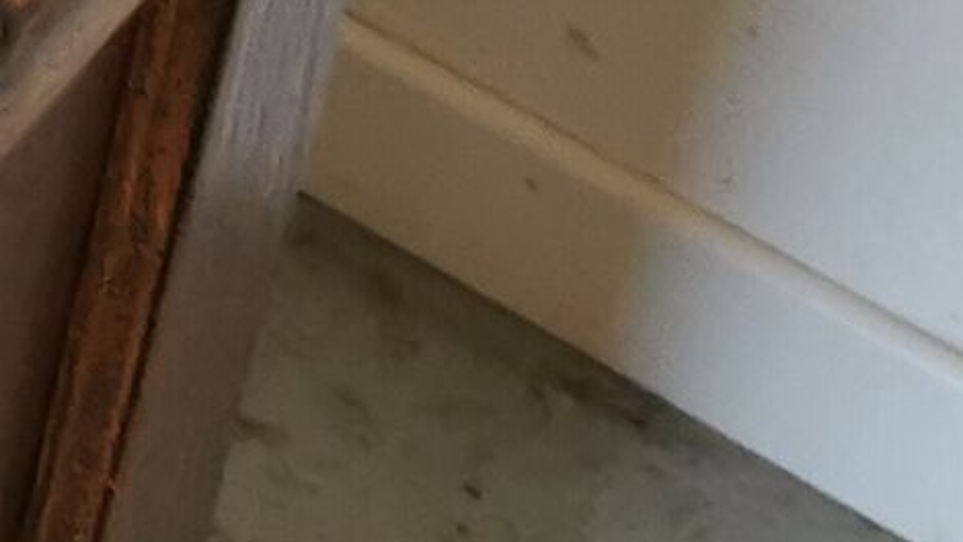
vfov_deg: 4.9
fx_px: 5848
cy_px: -1433
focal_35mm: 229
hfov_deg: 8.0
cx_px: -2004
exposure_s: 1/100
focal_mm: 5.58
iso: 125
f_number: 1.8
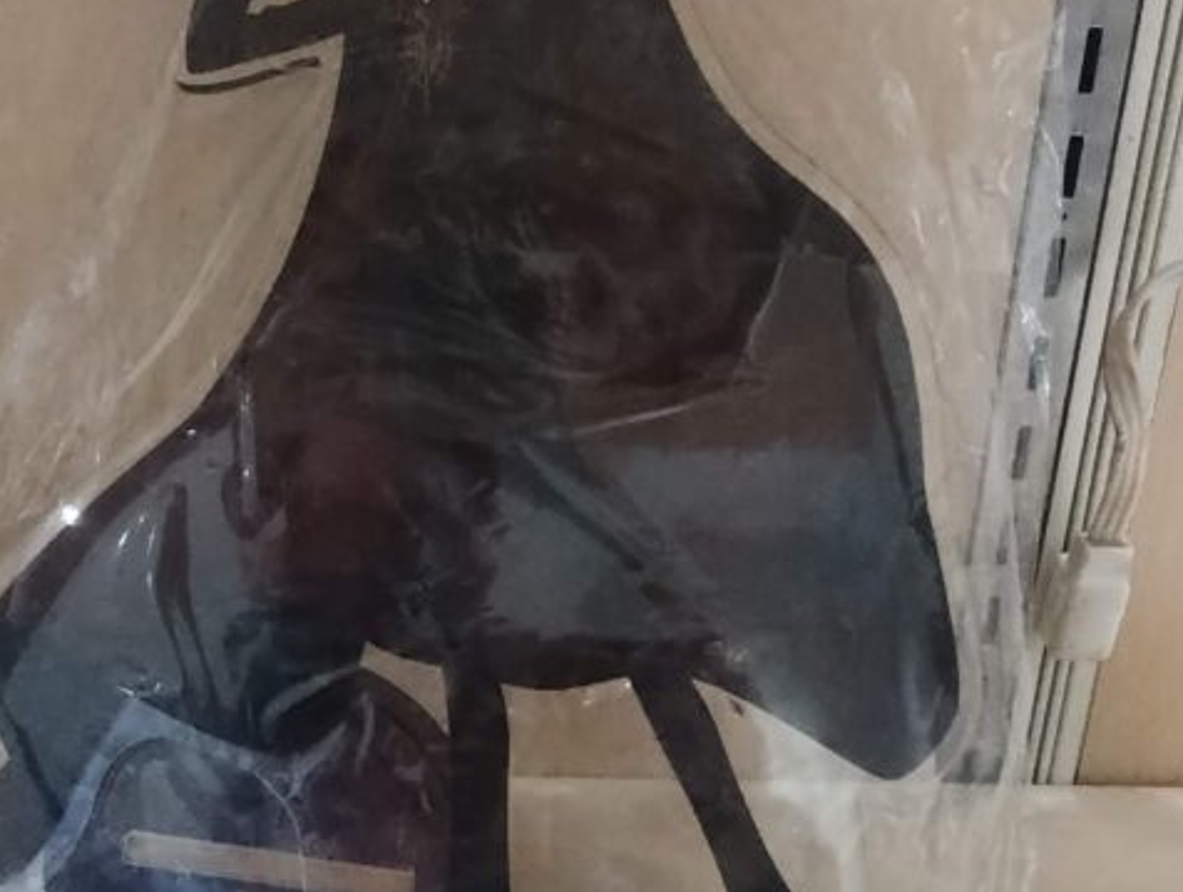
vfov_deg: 33.4
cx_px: 475
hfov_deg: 43.6
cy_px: 586
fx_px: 1472
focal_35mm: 43
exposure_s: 1/33.3
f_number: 2.2
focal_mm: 1.66
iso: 791
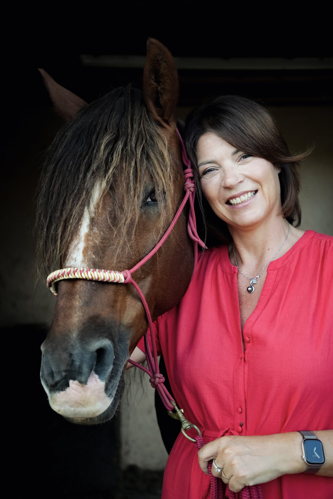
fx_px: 759
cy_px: 250
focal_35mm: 55
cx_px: 166
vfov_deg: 36.4
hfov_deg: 24.7
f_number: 2.8
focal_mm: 36.5
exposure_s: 1/640
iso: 800
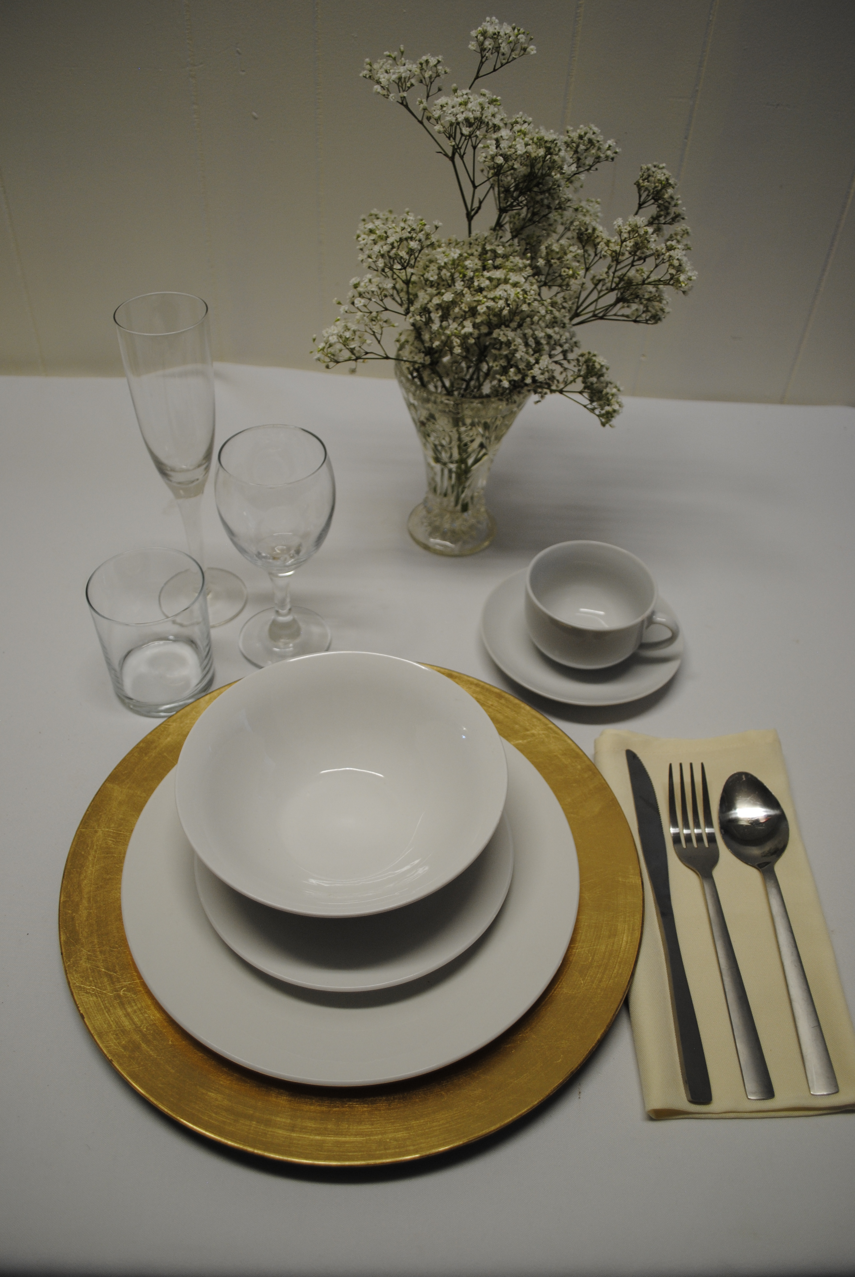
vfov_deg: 67.3
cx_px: 428
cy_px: 638
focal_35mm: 27
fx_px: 959
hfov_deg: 48.0
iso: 200
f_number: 3.5
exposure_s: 1/50
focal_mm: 18
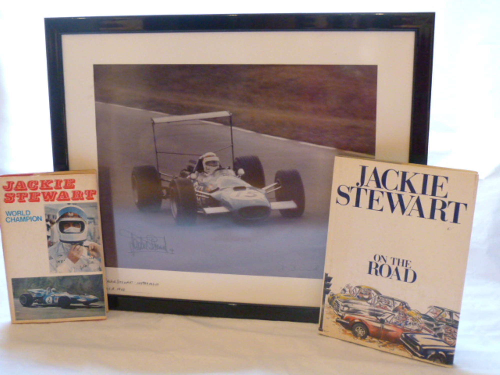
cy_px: 188
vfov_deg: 35.1
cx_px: 250
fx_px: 592
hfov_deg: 45.8
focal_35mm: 41
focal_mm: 7.4
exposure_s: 1/13
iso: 800
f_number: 3.2
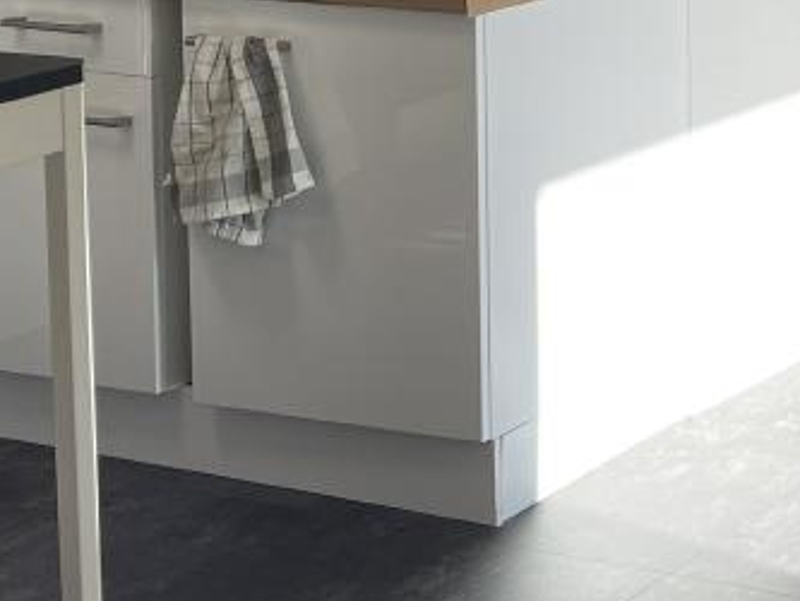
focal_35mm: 100
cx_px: 1326
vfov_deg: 14.2
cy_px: -195
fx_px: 2312
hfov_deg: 17.0
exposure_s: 1/270
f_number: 1.6
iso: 32
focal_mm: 4.2
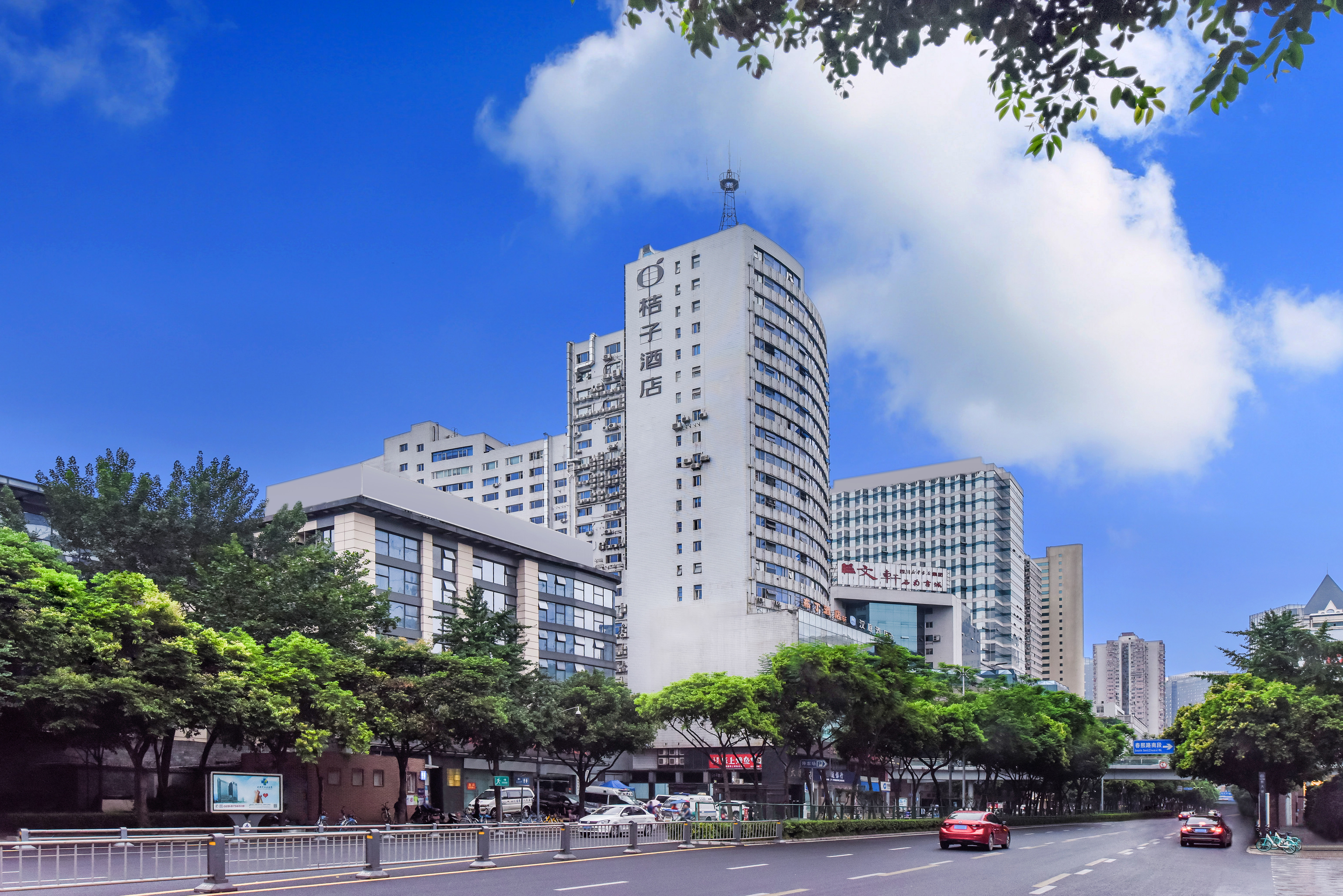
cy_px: 448
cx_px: 672
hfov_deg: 84.0
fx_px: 746
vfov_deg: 62.0
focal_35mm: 20
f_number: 6.3
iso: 1600
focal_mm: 20
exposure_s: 1/400
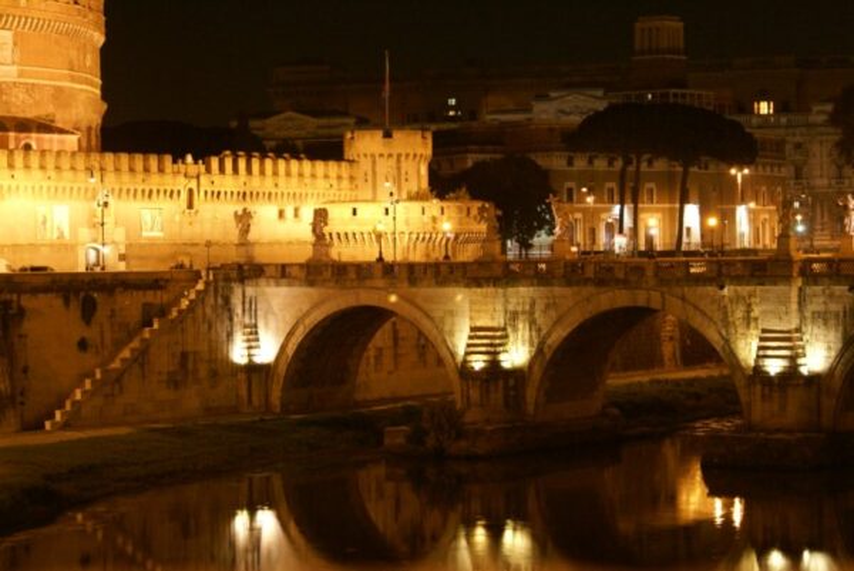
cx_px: 427
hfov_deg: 19.4
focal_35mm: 105
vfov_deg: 13.1
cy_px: 286
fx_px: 2493
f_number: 5.6
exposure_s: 1
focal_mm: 70
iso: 400
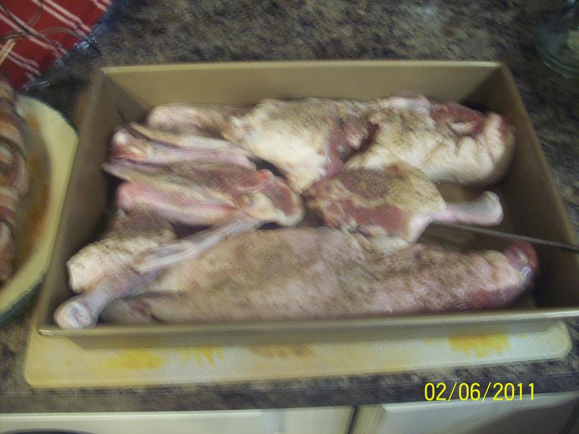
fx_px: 602
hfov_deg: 51.4
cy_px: 217
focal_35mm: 36
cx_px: 290
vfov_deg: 39.6
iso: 160
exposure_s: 1/9.73
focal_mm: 6
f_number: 2.7
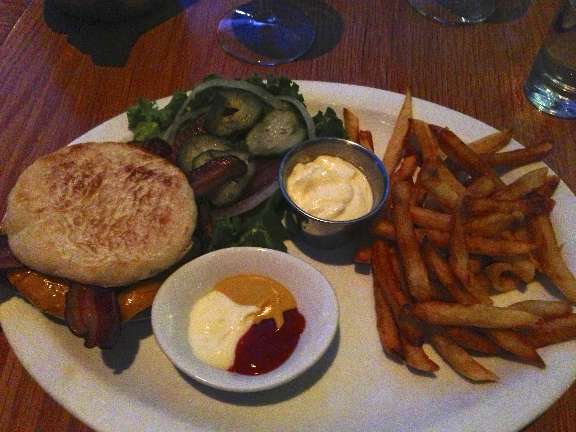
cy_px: 216
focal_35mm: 33
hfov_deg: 55.4
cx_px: 288
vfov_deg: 42.9
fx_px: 549
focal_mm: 4.13
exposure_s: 1/15
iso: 800
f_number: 2.4
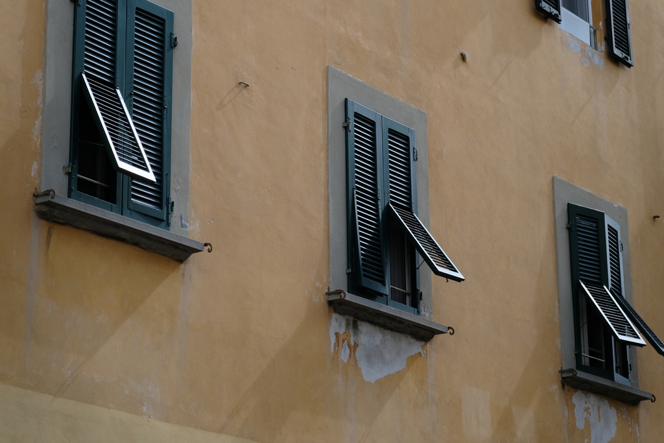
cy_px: 222
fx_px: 1752
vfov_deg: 14.4
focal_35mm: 95
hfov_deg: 21.5
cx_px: 332
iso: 640
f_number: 3.2
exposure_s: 1/3500
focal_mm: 63.4
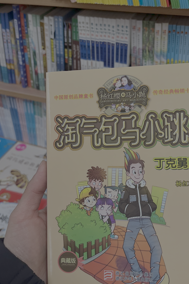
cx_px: 122
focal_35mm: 36
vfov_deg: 52.8
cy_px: 167
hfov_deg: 36.6
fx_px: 284
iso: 125
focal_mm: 5.1
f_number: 1.6
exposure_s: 1/120
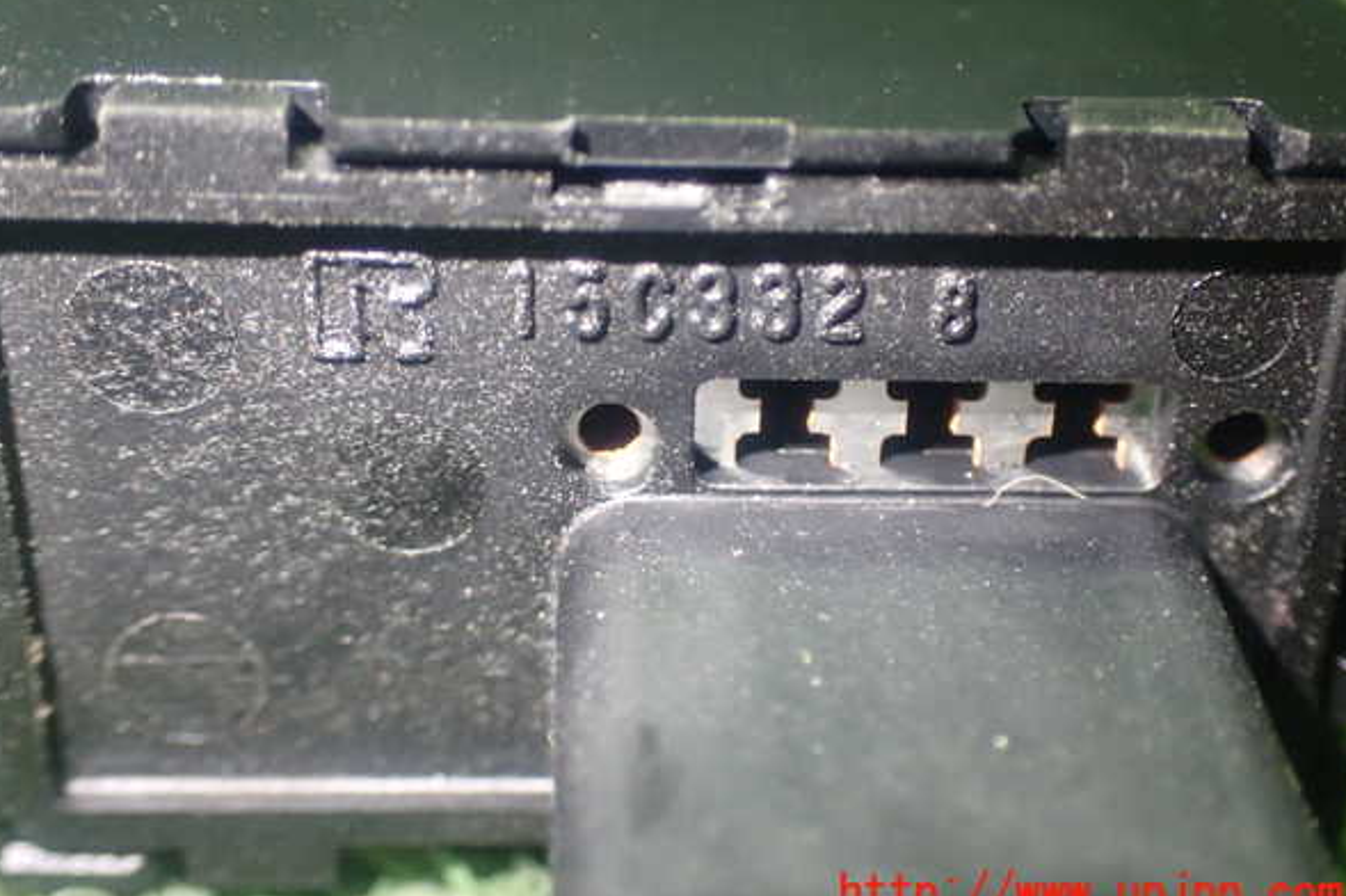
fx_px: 1980
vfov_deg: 25.5
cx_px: 670
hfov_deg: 37.5
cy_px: 409
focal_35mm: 53
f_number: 3.2
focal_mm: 9.01
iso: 800
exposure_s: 1/25
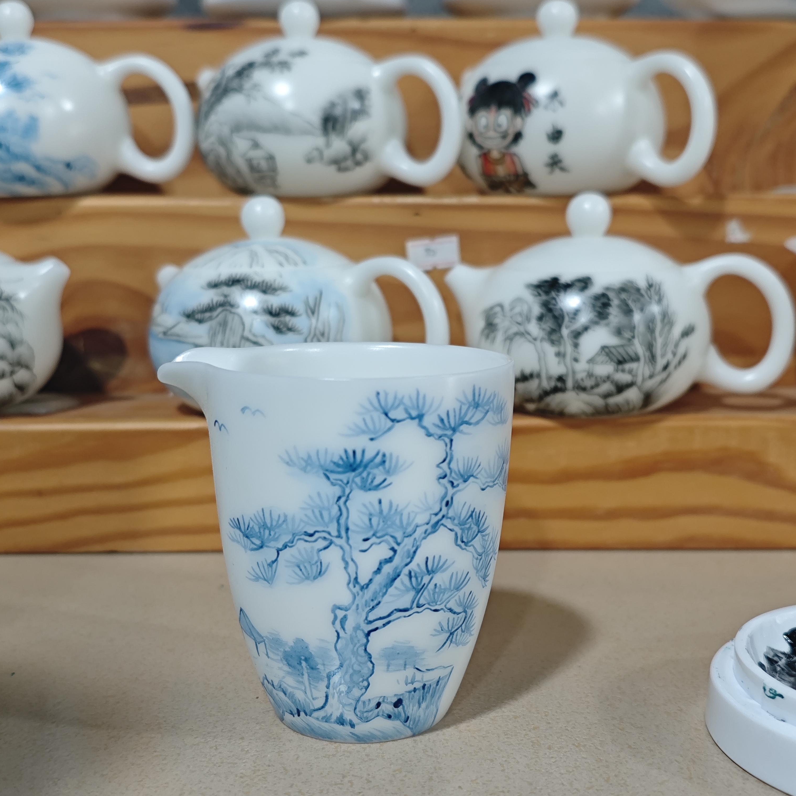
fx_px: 1093
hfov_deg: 40.0
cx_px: 391
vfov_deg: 39.9
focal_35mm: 42
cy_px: 463
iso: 320
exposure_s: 1/100
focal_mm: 6.68
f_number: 1.42
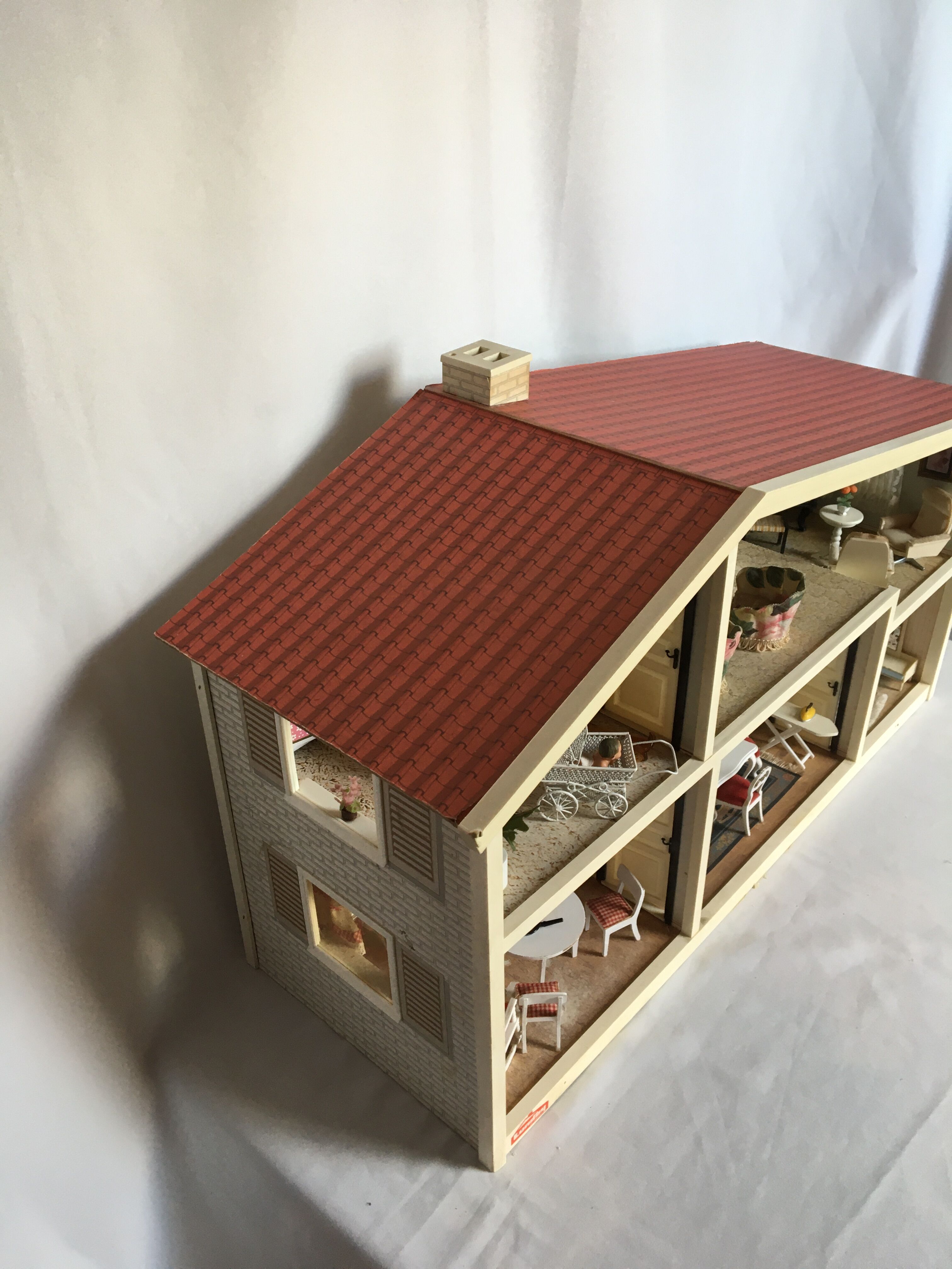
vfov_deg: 61.7
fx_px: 1063
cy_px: 634
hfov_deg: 48.2
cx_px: 476
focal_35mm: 29
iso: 64
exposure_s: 1/33
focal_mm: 4.15
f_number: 2.2
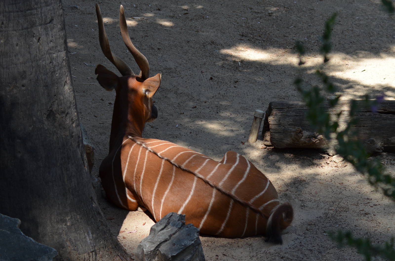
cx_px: 198
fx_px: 1347
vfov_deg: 11.1
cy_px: 130
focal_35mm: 123
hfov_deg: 16.7
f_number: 5.6
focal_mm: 82
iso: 400
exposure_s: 1/500
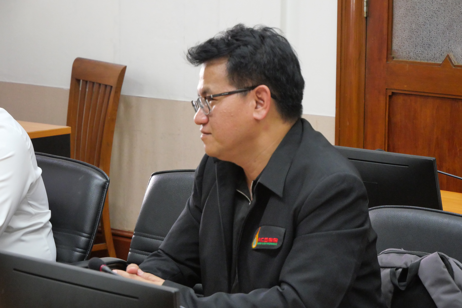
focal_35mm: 124
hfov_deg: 16.5
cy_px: 154
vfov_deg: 11.1
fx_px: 1592
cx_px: 231
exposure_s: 1/40
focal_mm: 60
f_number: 5.6
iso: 3200
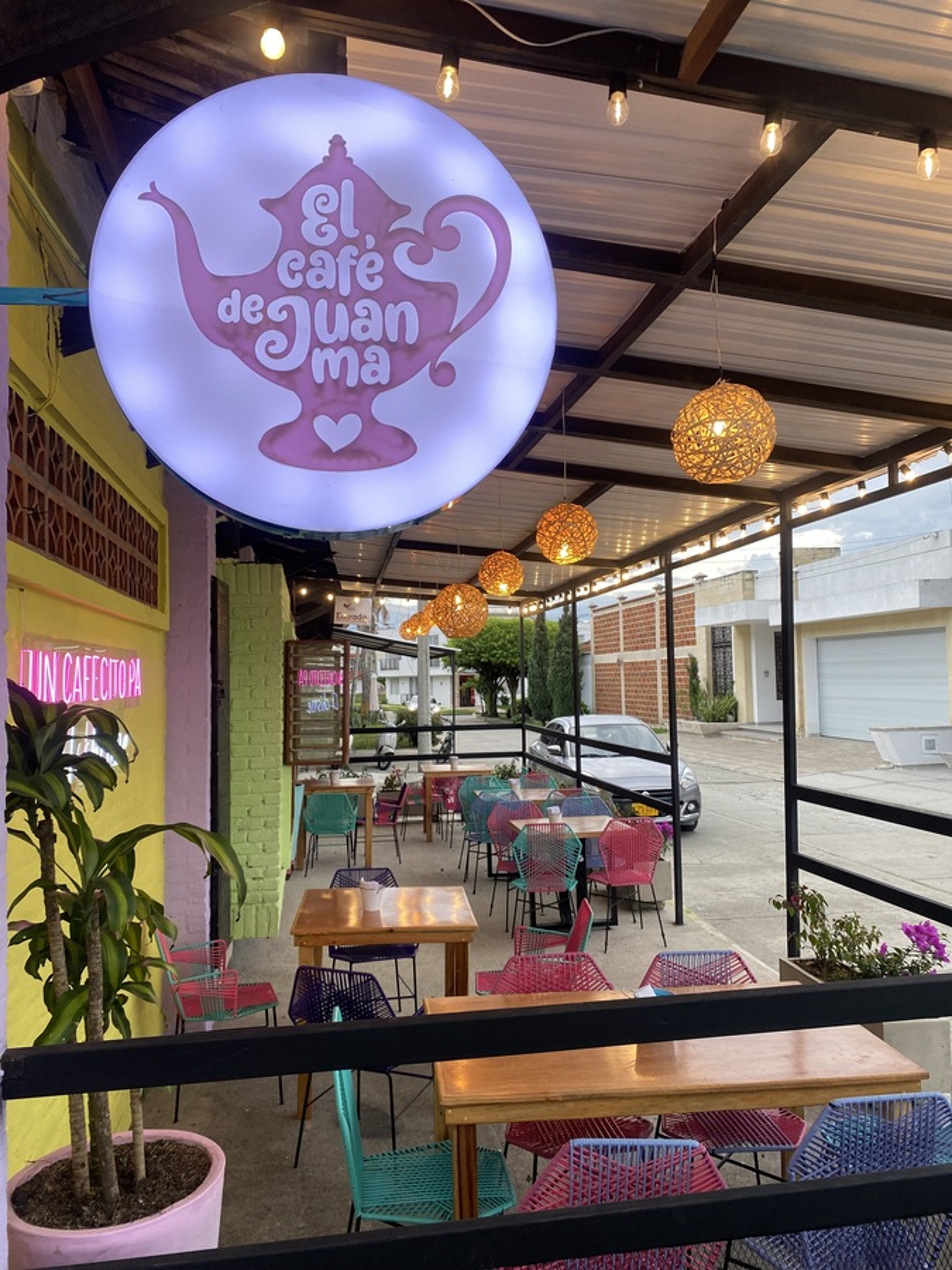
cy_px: 635
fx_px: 953
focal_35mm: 26
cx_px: 476
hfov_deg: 53.1
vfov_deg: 67.3
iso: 50
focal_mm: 4.25
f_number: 1.8
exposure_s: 1/120
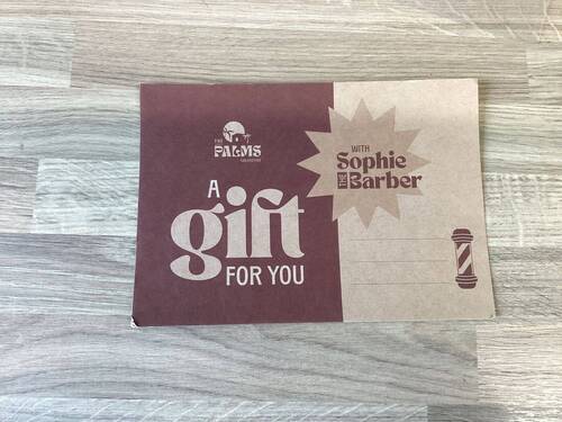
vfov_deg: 45.4
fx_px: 503
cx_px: 281
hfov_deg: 58.4
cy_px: 211
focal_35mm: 31
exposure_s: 1/50
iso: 64
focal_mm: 3.3
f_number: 2.4
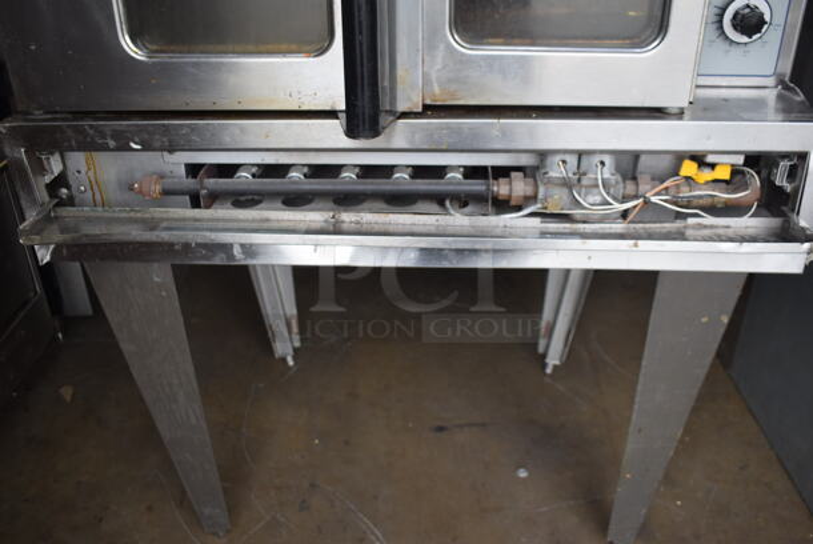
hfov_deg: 57.2
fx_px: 746
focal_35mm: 33
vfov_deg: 40.1
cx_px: 406
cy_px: 272
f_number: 4.5
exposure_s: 1/250
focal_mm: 22
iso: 400
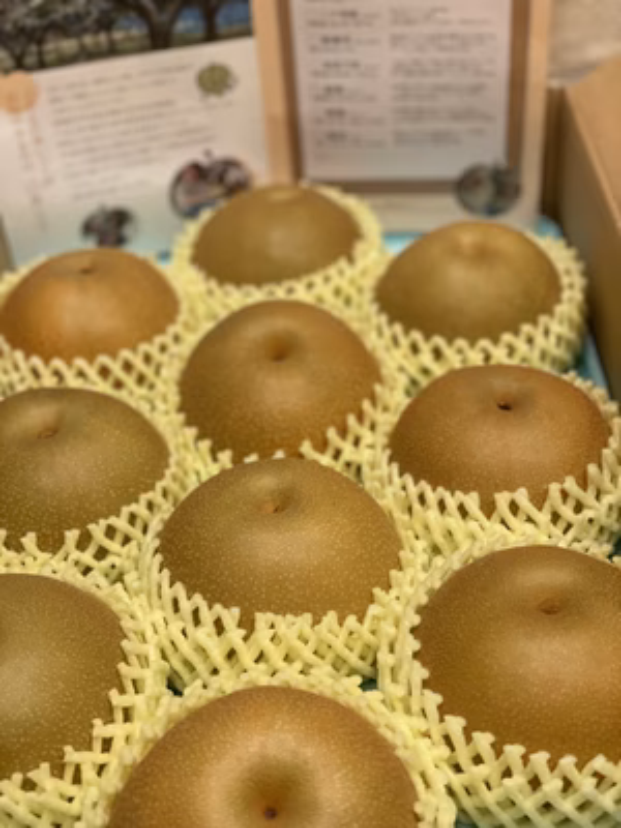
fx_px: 1244
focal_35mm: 52
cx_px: 310
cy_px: 414
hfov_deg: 28.0
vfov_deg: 36.8
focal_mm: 6
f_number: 2
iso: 200
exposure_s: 1/100
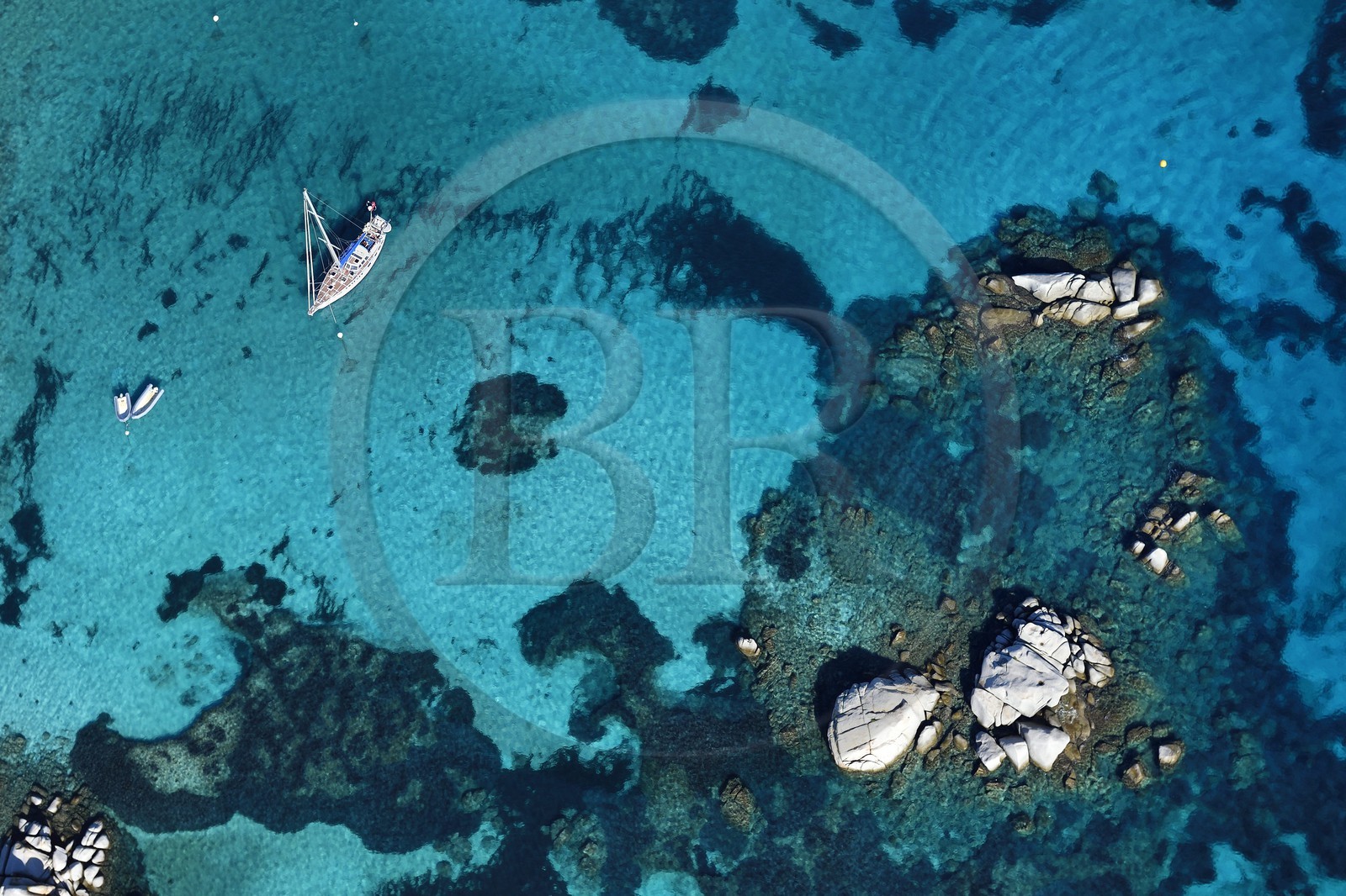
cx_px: 673
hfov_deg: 28.8
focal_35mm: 70
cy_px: 448
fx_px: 2617
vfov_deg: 19.4
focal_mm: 70
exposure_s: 1/1000
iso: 320
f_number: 5.6
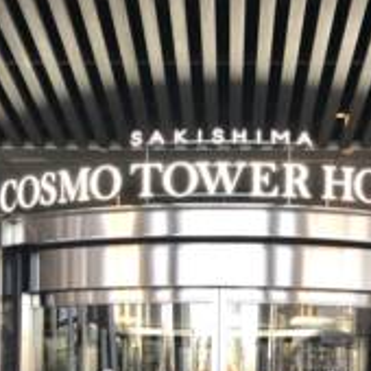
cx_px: 201
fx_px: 885
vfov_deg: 22.9
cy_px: 355
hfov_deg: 23.7
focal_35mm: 73
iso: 40
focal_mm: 4
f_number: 1.8
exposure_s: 1/24
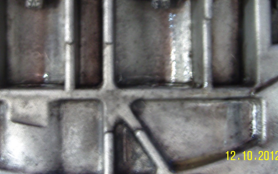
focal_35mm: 59
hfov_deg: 34.5
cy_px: 21
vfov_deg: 21.6
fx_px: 447
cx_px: 118
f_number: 2.8
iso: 200
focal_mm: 7.3
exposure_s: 1/4
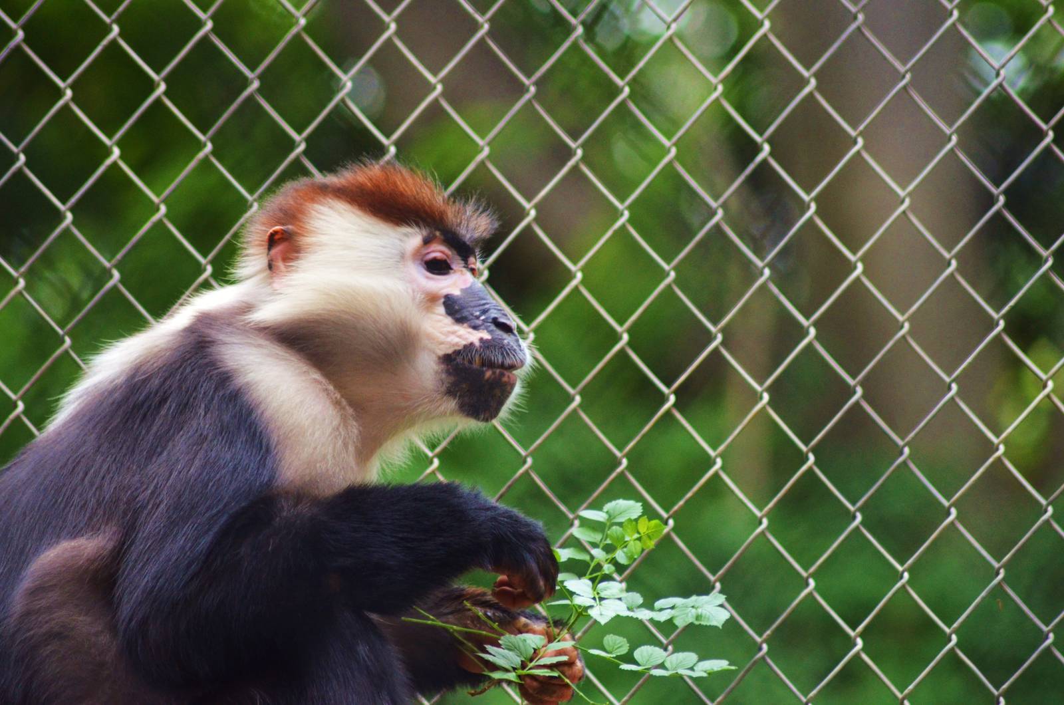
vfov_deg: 3.0
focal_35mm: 450
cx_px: 532
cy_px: 352
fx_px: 13273
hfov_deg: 4.6
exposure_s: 1/500
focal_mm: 300
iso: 1600
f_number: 5.6
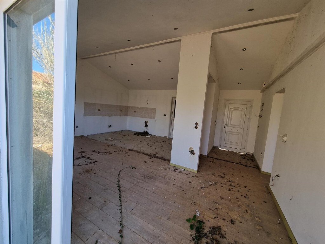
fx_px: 122
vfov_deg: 89.9
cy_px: 122
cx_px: 162
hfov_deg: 106.2
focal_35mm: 13
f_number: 2.2
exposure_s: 1/166
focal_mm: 2.2
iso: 50
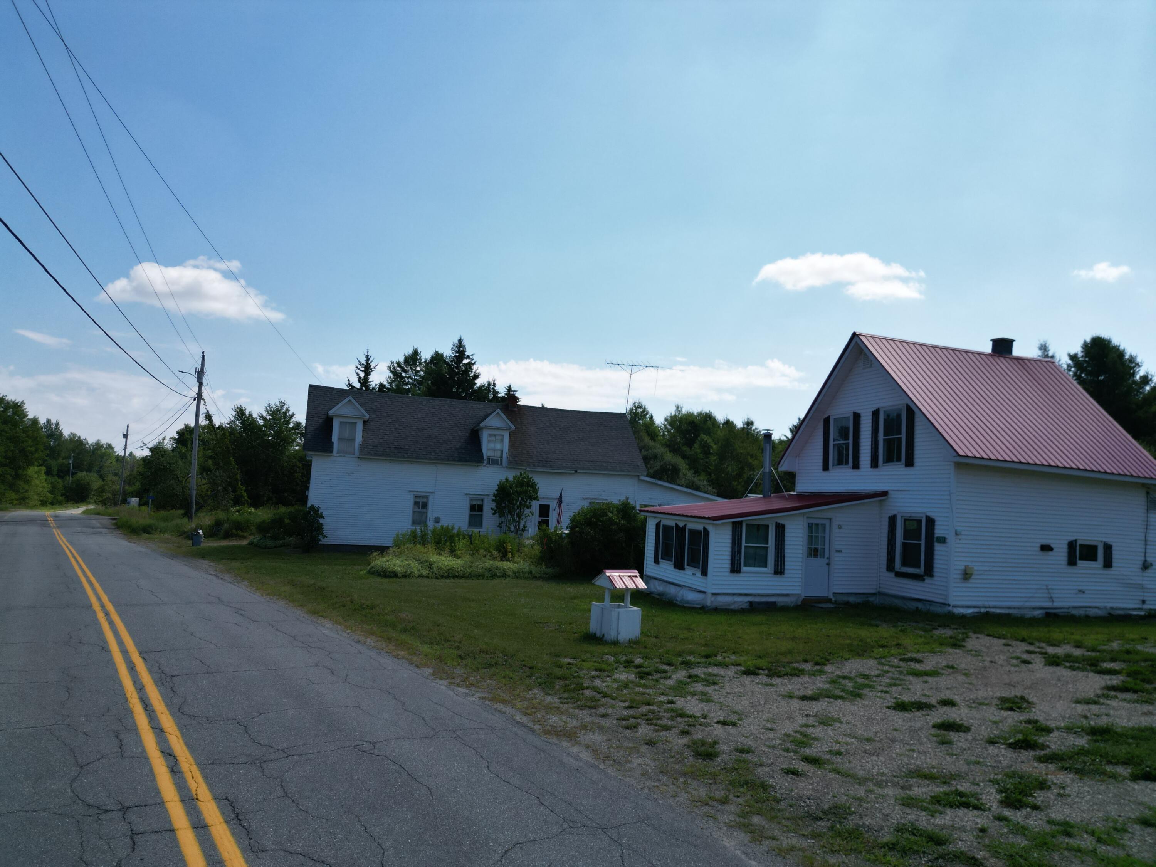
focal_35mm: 24
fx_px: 801
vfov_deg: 56.8
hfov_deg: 71.6
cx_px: 578
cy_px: 434
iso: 130
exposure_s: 1/4000
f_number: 1.7
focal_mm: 6.72
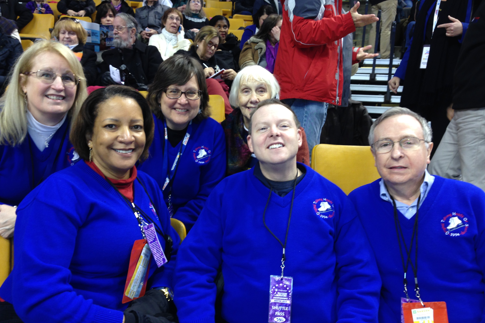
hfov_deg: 54.4
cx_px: 238
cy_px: 164
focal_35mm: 35
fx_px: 471
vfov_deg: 37.9
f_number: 2.4
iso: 50
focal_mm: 4.12
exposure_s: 1/20
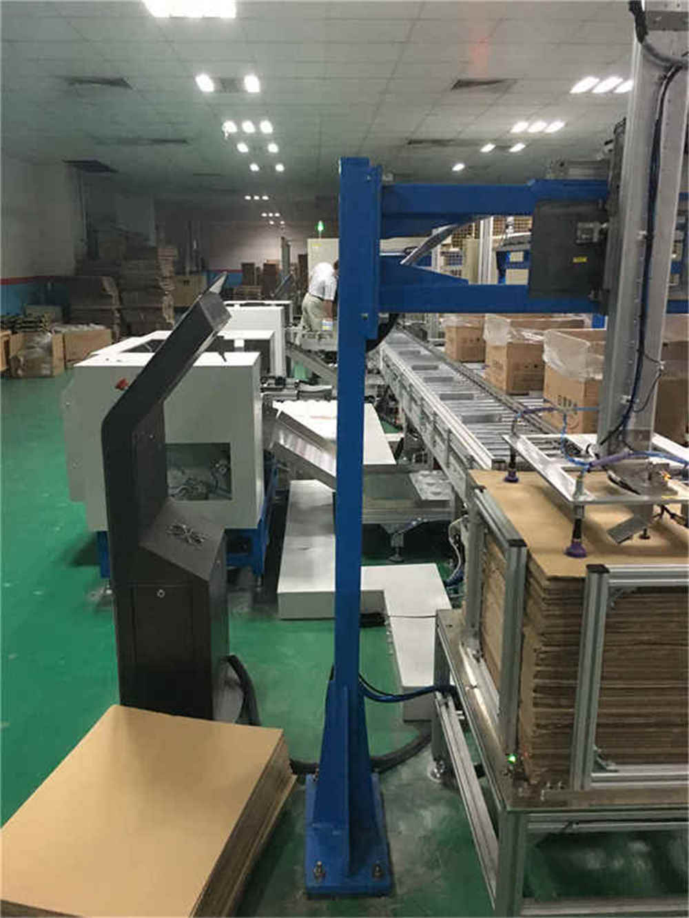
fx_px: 769
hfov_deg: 48.3
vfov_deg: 61.6
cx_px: 344
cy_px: 459
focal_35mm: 29
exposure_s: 1/17
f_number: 2.2
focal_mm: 4.15
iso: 320
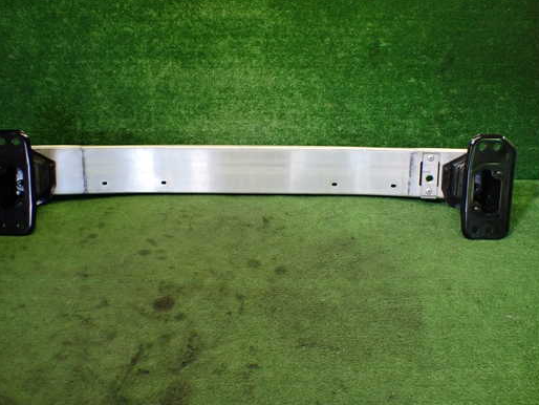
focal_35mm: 35
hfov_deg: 52.5
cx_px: 245
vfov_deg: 40.7
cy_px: 196
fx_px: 545
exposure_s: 1/125
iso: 320
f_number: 2.3
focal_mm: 5.4
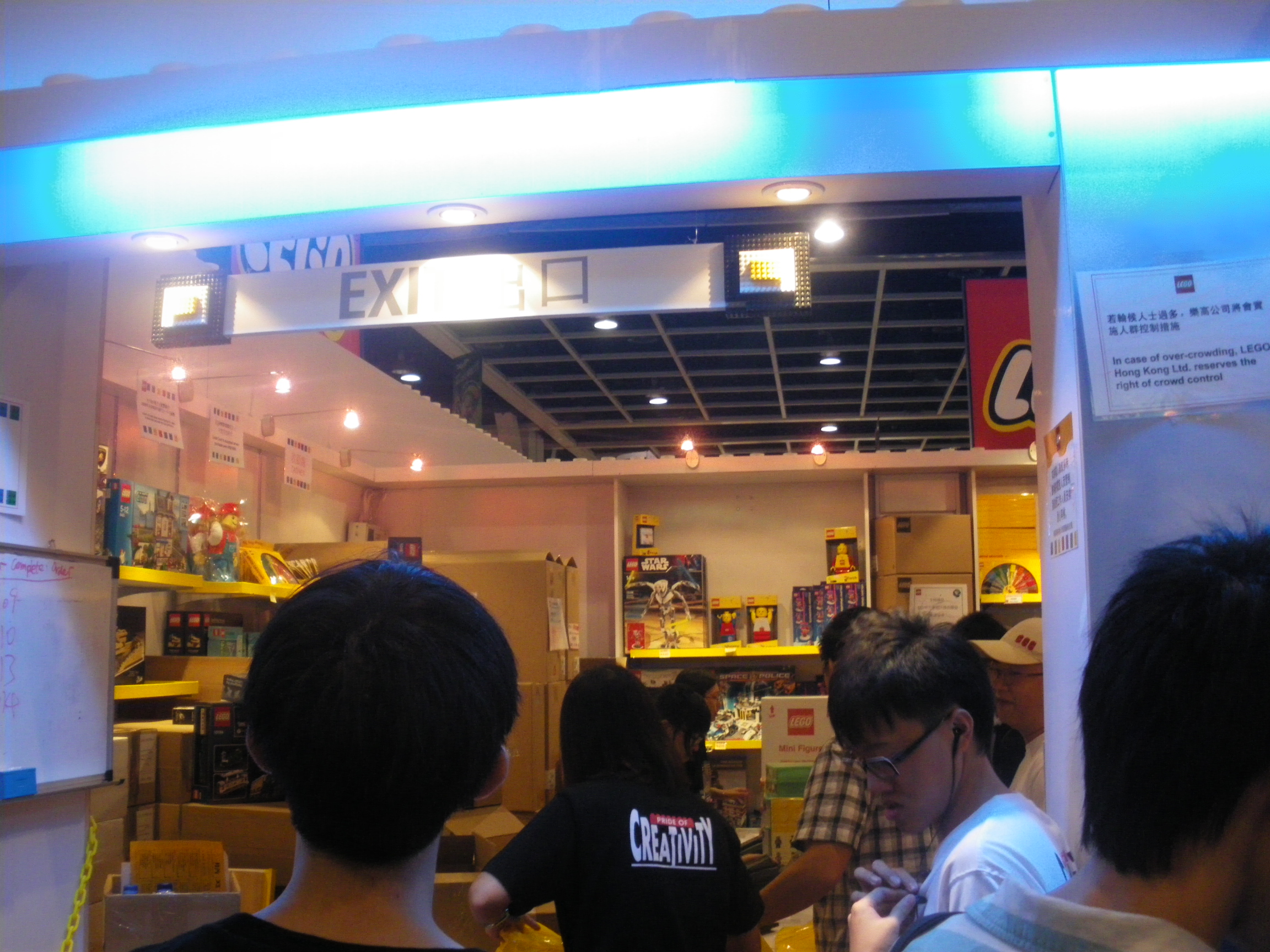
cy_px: 476
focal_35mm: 36
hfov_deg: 51.4
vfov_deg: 39.7
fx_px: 1321
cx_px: 635
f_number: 3.5
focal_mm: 6.3
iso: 400
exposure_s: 1/50
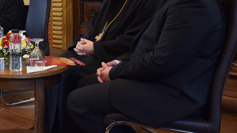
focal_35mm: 66
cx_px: -24
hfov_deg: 28.8
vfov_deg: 18.0
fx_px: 417
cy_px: 22
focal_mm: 17
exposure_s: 1/60
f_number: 5.6
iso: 1000
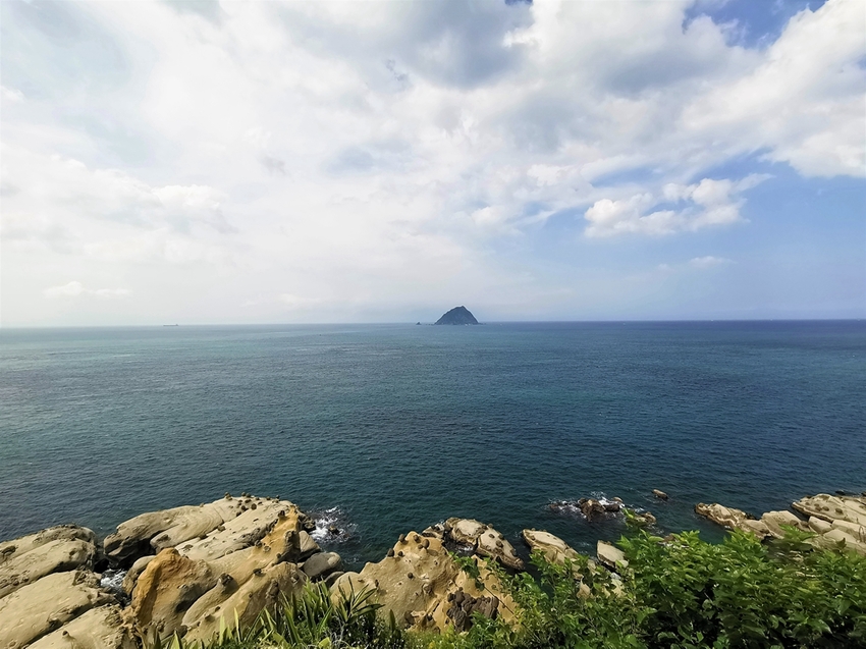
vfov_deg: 78.1
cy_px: 324
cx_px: 433
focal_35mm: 16
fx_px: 400
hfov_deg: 94.5
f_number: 2.2
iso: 50
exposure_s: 1/1227
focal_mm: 2.35
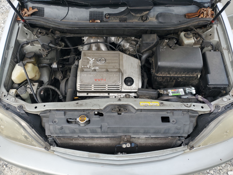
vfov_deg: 53.1
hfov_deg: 67.3
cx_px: 116
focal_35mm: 26
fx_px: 175
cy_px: 88
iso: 50
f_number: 1.5
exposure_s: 1/556
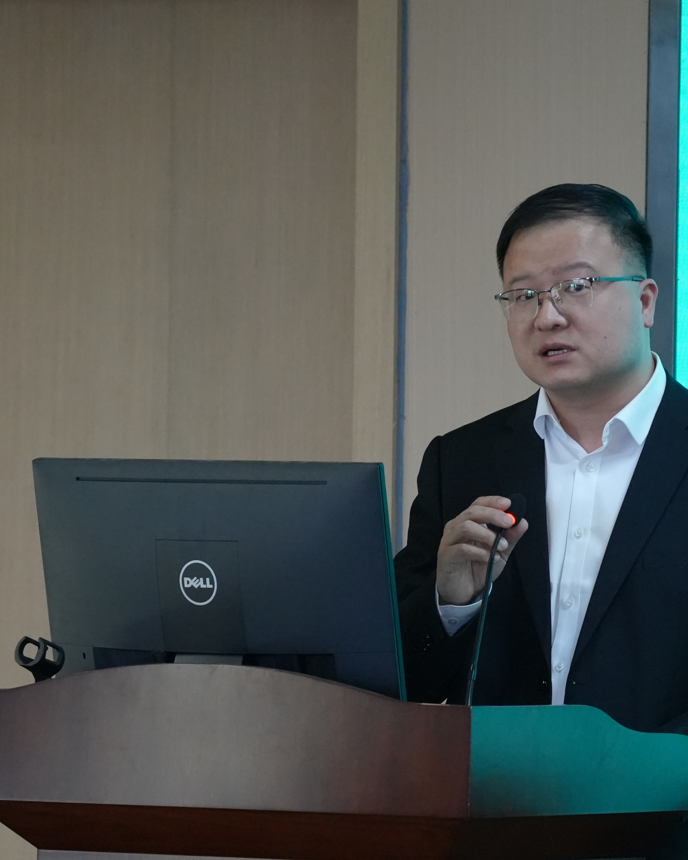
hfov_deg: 5.2
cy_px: 457
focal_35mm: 295
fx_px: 7509
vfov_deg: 6.6
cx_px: 646
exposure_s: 1/160
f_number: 5
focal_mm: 115
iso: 4000
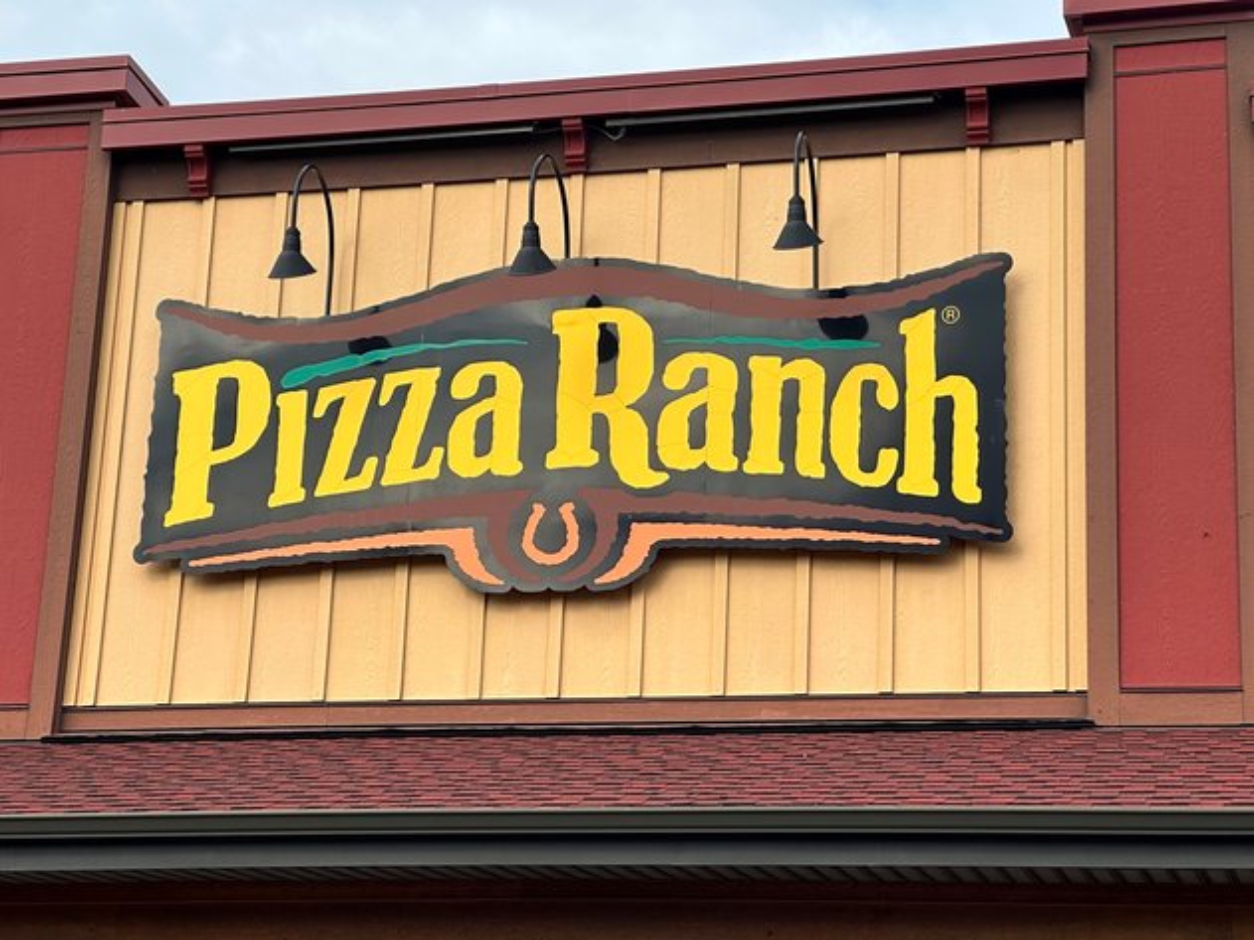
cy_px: 470
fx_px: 2789
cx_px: 627
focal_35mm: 77
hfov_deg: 25.3
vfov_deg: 19.1
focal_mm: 9
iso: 32
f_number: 2.8
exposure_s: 1/433
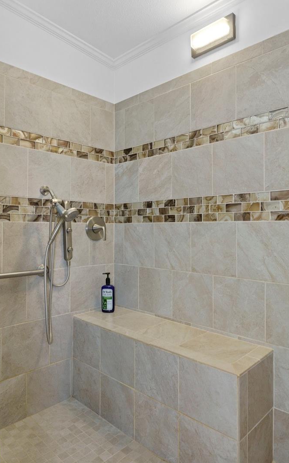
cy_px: 204
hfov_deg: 51.1
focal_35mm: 24
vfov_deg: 74.5
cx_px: 147
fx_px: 302
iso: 640
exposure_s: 1/4
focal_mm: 14
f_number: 8
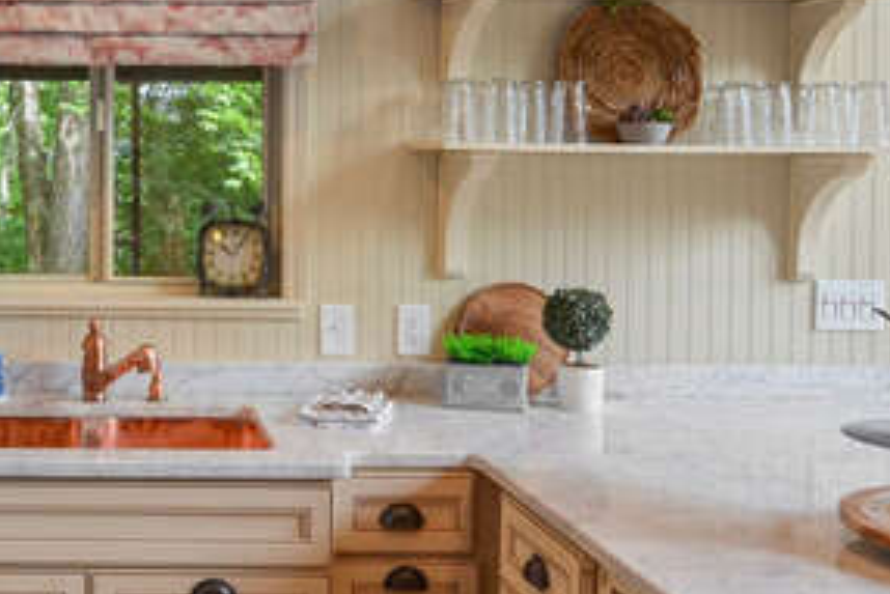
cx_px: 118
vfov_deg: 30.1
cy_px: 205
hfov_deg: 41.3
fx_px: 1097
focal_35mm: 44
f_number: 4.5
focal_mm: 11
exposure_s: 1/80
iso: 400
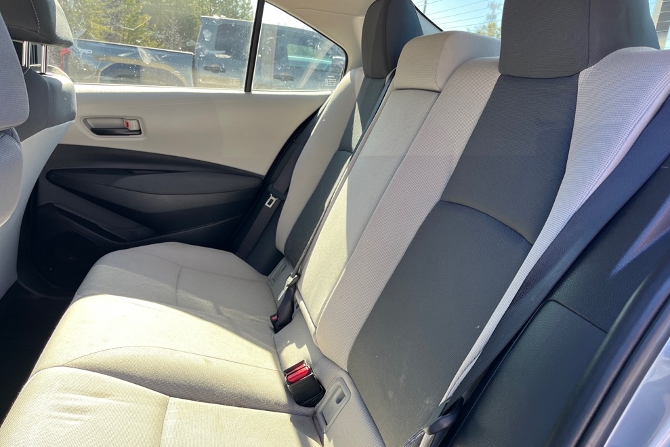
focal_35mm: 28
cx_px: 346
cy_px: 244
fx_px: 521
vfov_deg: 46.3
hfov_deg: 65.5
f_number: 1.6
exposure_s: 1/142
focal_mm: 5.1
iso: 64
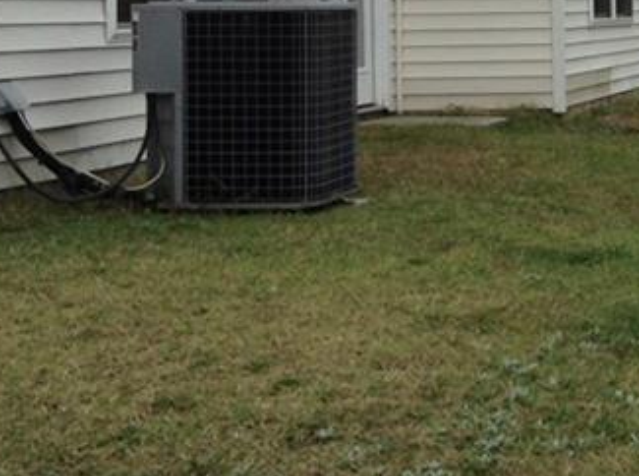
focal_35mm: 104
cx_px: 851
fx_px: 1915
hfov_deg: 17.6
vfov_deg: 14.0
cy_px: 16
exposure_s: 1/965
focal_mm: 3.3
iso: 25
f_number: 2.4
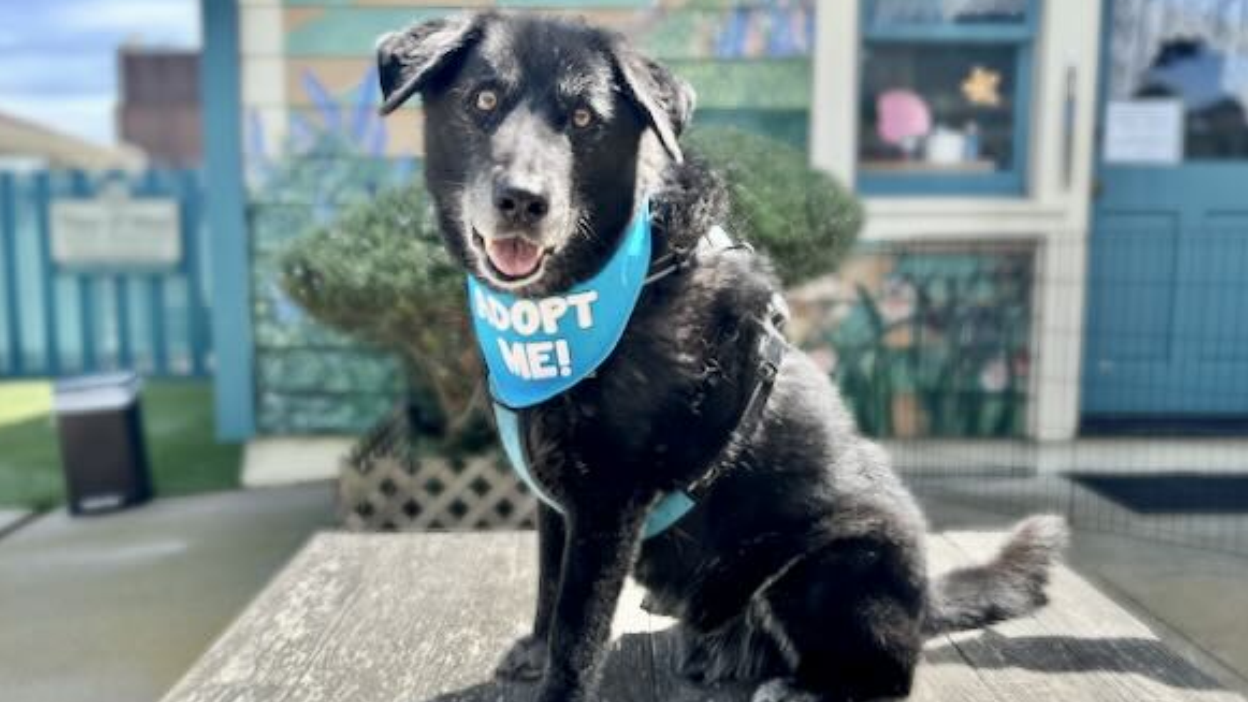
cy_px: 343
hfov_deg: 69.9
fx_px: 894
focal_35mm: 27
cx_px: 625
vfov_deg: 42.9
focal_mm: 6.86
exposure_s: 1/1339
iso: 80
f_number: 1.78
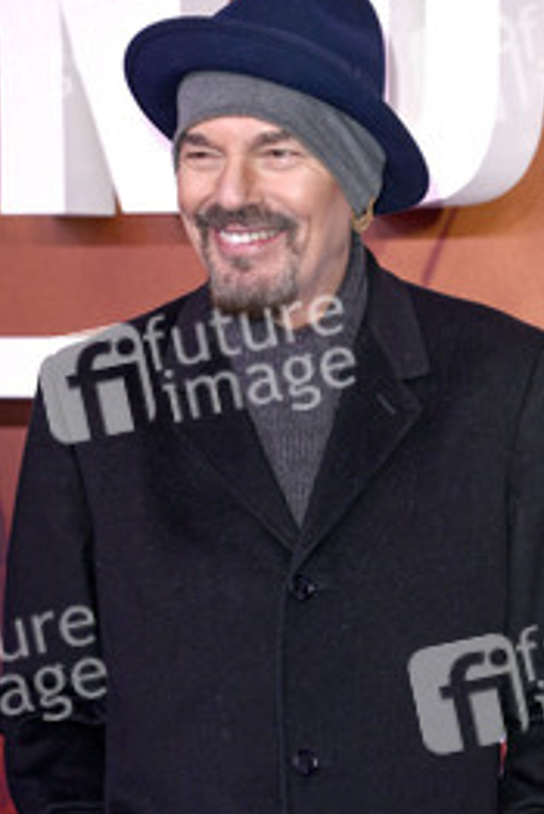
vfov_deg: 9.3
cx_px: 286
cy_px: 525
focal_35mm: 221
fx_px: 5002
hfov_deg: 6.2
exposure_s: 1/200
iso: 320
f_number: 5.6
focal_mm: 145
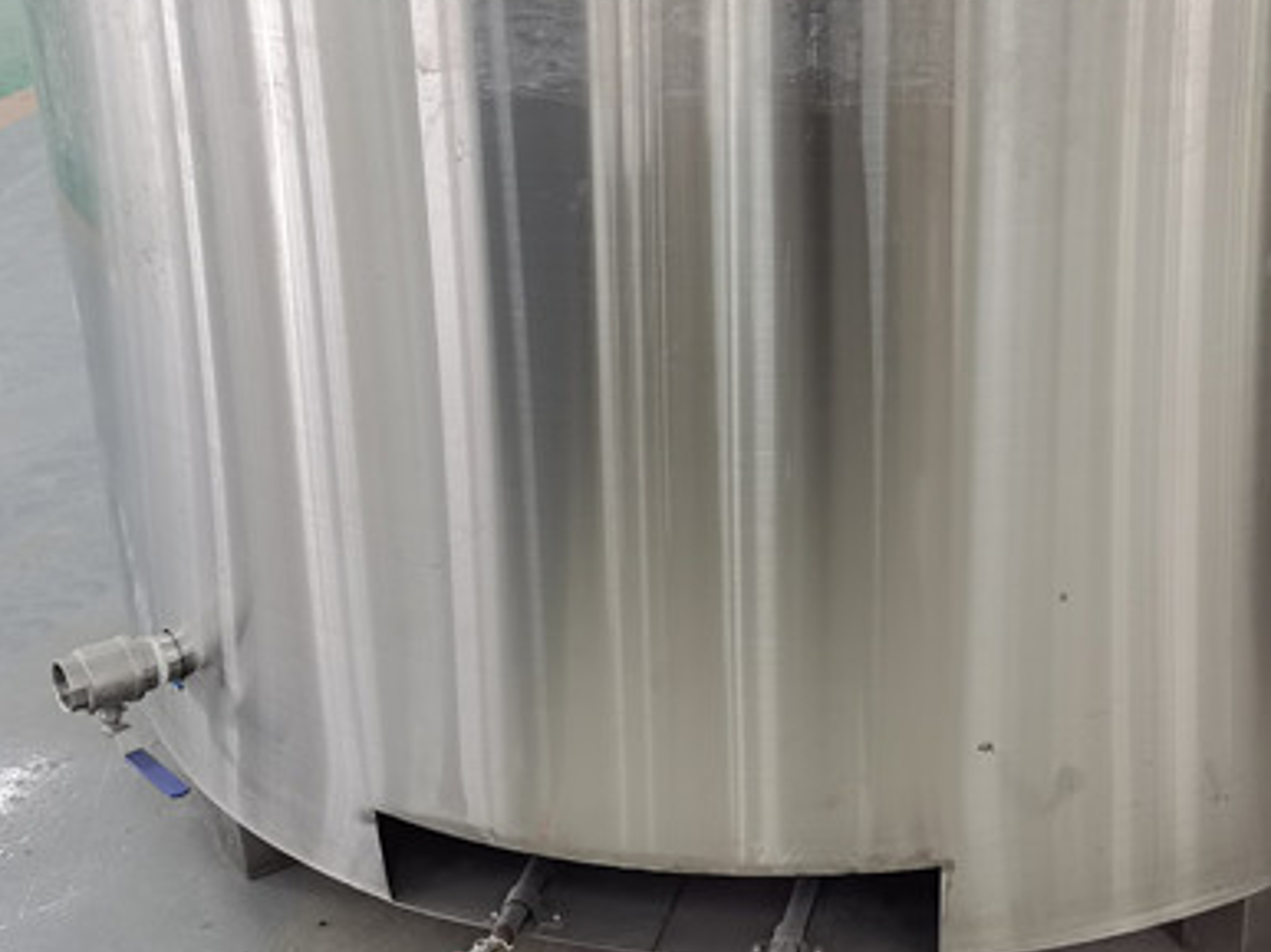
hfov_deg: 34.3
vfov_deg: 26.0
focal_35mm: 56
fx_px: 2055
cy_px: 402
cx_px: 744
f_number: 1.8
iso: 160
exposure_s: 1/50
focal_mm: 5.58
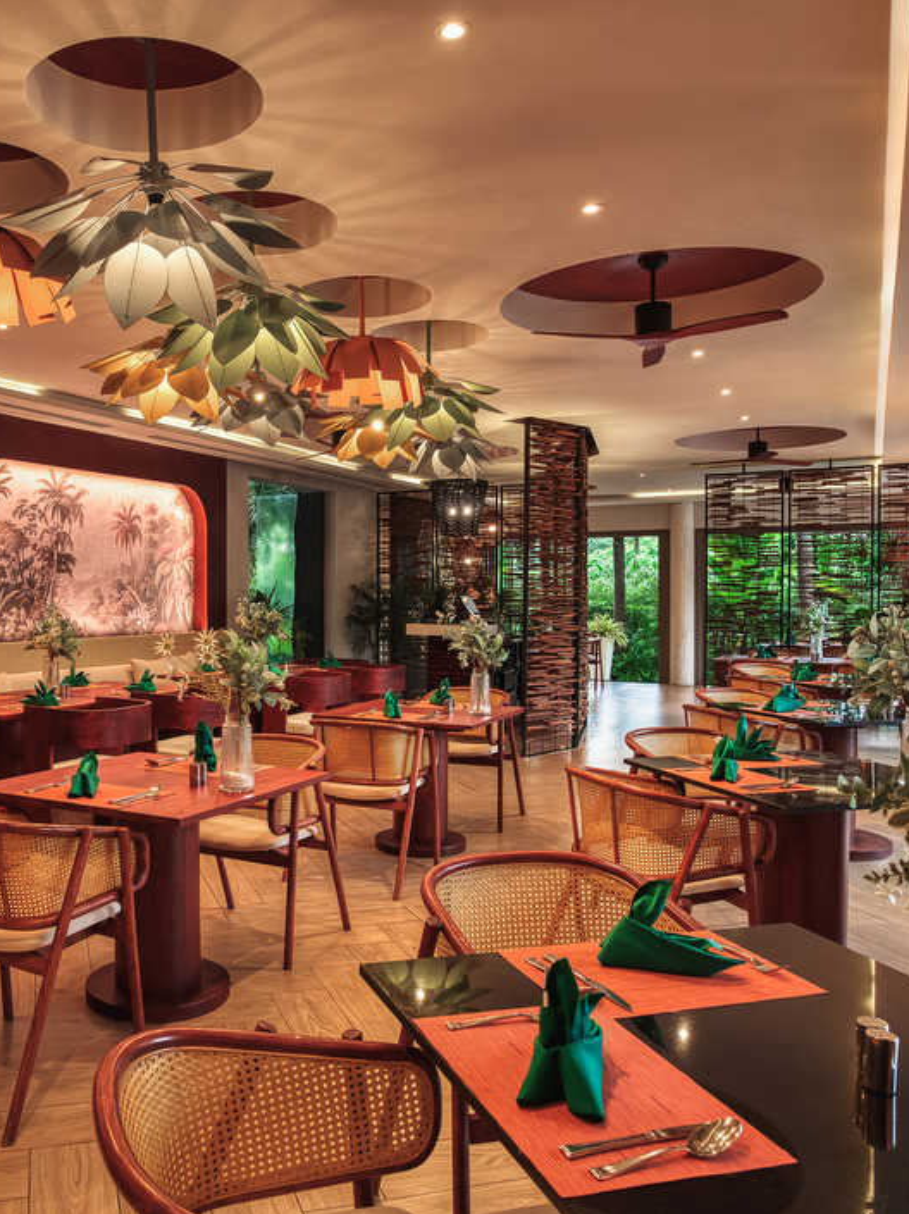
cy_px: 603
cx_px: 275
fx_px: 981
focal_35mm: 28
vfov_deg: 63.5
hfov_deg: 48.5
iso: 400
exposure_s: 1/10
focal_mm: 19
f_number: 8
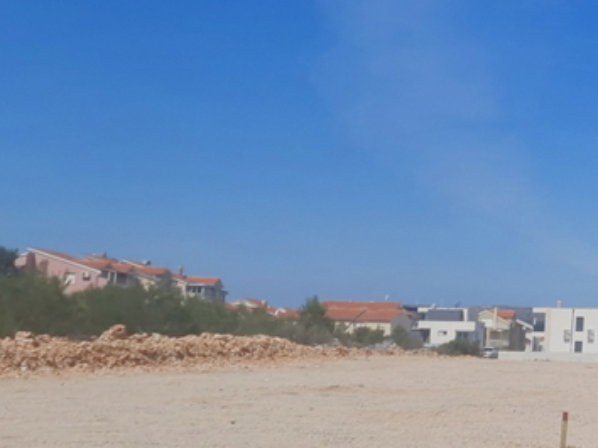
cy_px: 196
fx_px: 1347
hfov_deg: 22.1
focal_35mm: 78
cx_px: 809
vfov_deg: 18.9
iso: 50
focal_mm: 6.4
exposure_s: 1/2717
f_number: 1.8
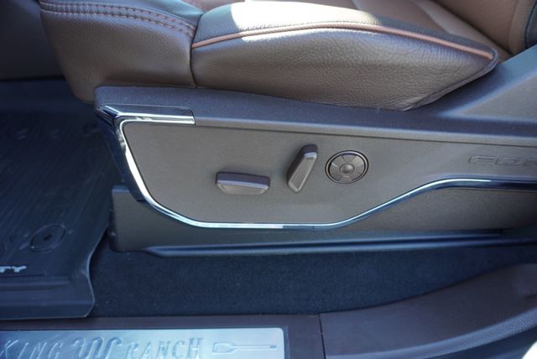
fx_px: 358
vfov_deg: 53.2
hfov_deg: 73.7
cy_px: 180
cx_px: 268
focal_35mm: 24
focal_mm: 16
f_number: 4
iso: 250
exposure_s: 1/60
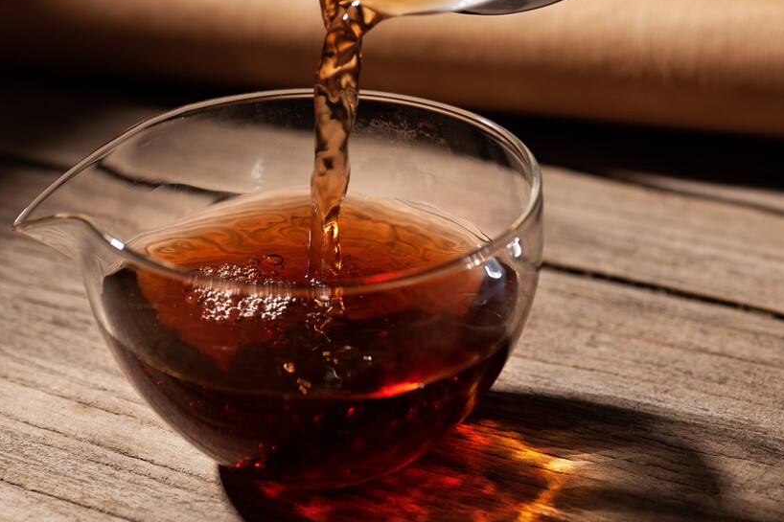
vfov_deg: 8.9
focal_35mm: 154
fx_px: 3353
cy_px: 231
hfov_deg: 13.3
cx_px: 358
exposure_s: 1/200
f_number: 7.1
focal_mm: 105
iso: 160
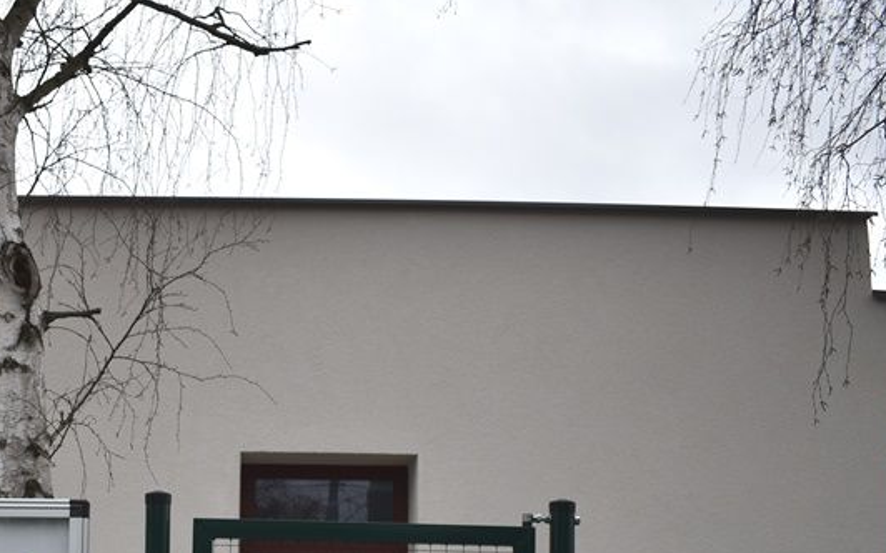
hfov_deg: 37.1
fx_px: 1279
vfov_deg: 23.3
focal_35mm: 53
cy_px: 559
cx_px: 207
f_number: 3.5
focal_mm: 18
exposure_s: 1/250
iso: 100
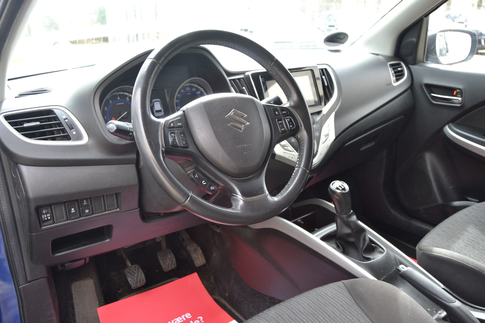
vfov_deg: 45.7
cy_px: 162
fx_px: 384
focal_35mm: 28
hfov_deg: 64.6
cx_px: 242
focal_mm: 19
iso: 400
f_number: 5
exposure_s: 1/100
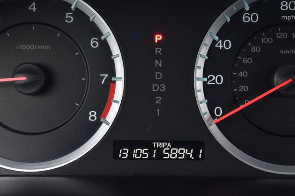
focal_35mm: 72
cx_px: 148
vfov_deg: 18.9
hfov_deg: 28.1
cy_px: 98
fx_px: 590
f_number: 7.1
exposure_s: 1/25
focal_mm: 48
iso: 400
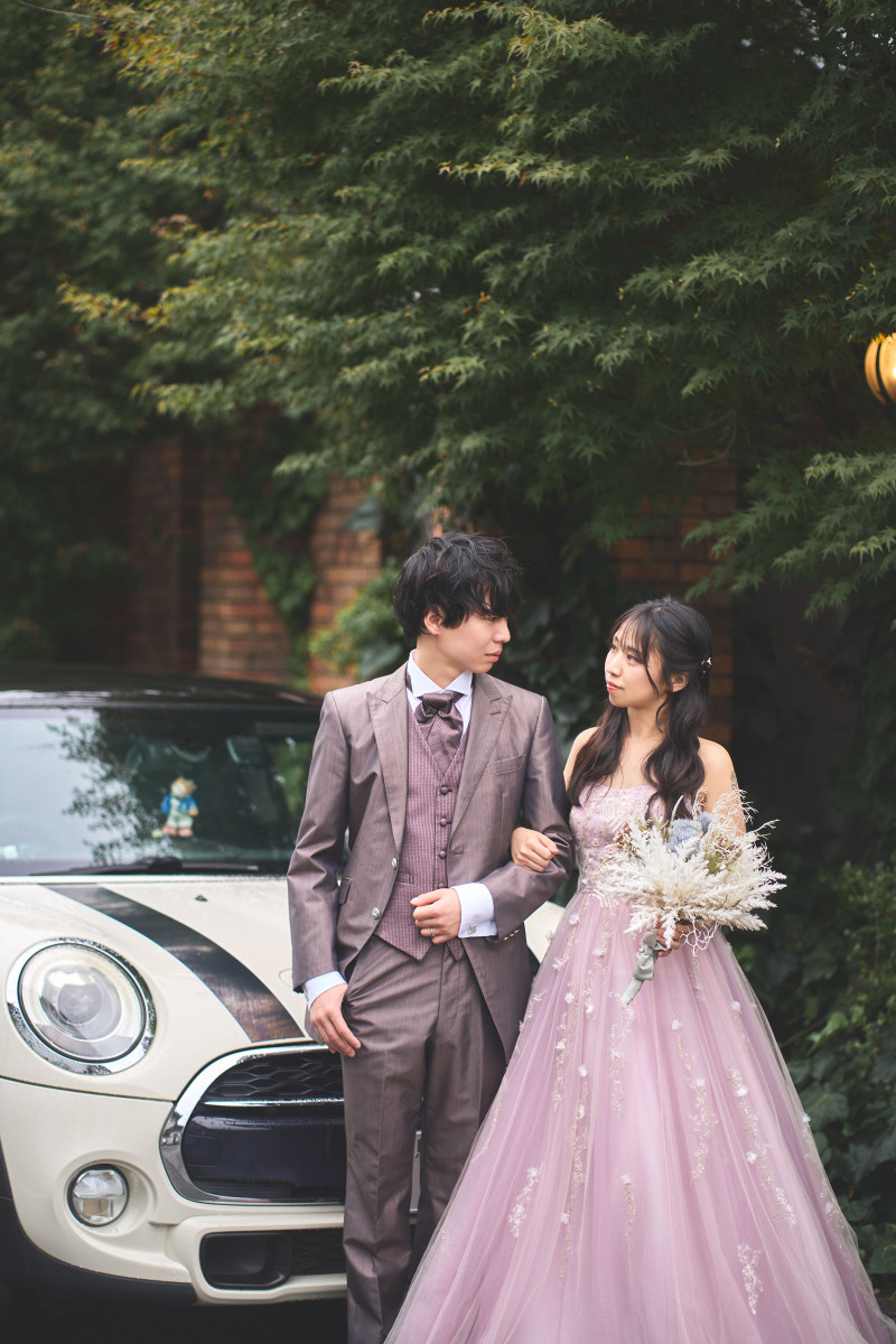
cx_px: 448
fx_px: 3173
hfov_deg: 16.1
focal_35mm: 85
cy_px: 672
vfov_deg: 23.9
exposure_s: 1/125
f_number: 2
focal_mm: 85
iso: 200
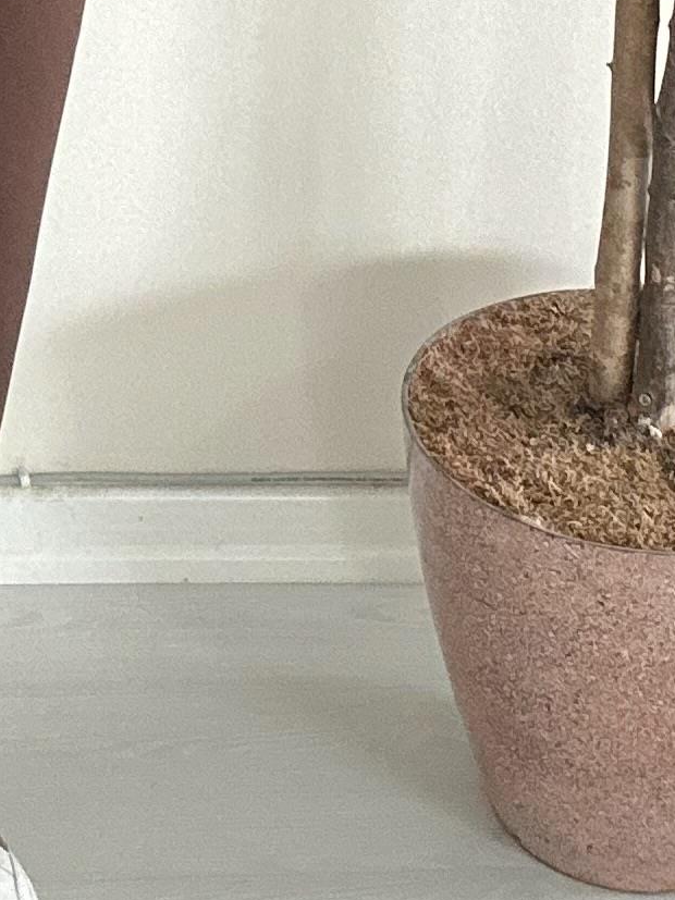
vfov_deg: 16.0
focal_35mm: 112
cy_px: -478
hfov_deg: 13.1
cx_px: 93
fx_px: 2913
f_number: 1.9
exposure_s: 1/33
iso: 250
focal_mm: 2.69
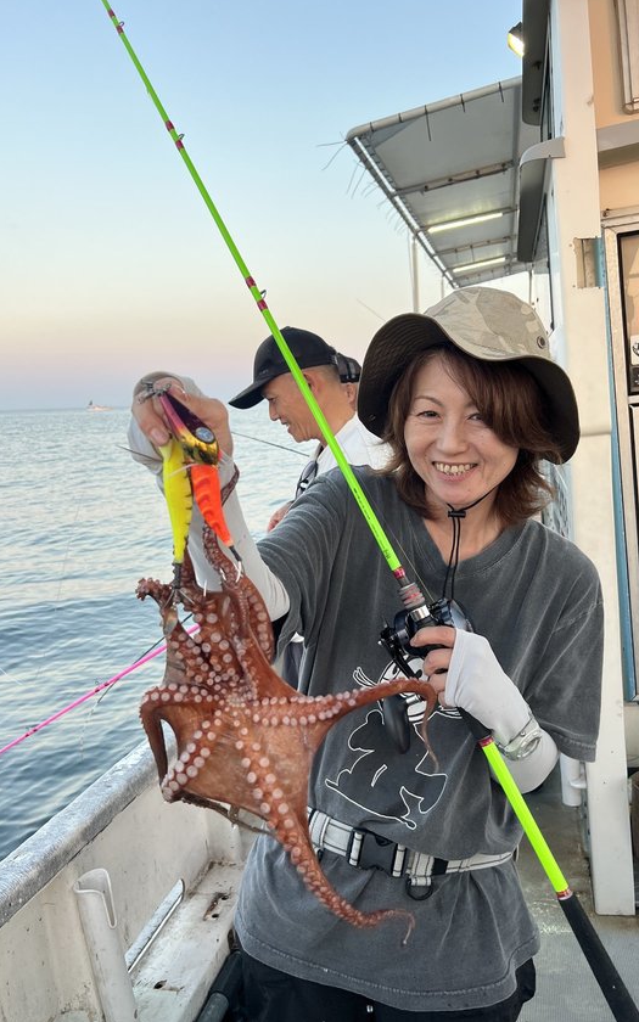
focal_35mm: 28
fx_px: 780
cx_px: 327
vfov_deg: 66.5
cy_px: 515
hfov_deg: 44.5
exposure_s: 1/183
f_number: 1.5
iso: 40
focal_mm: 5.7
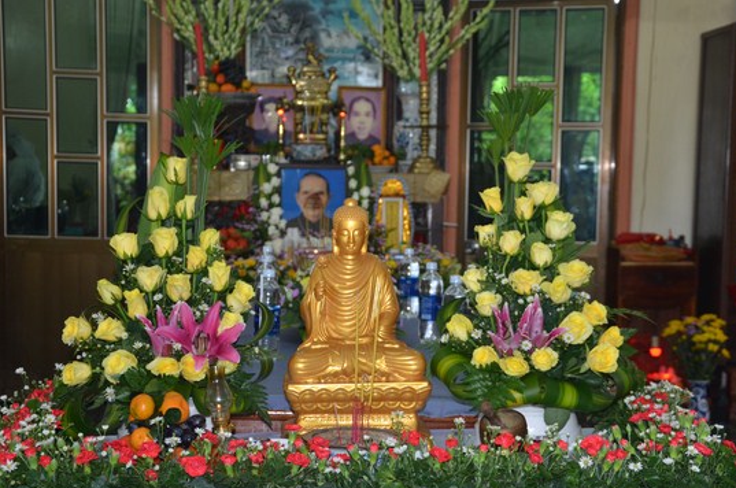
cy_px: 272
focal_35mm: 64
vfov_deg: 21.3
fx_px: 1298
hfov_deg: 31.6
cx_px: 391
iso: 640
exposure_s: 1/60
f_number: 4.5
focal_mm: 35
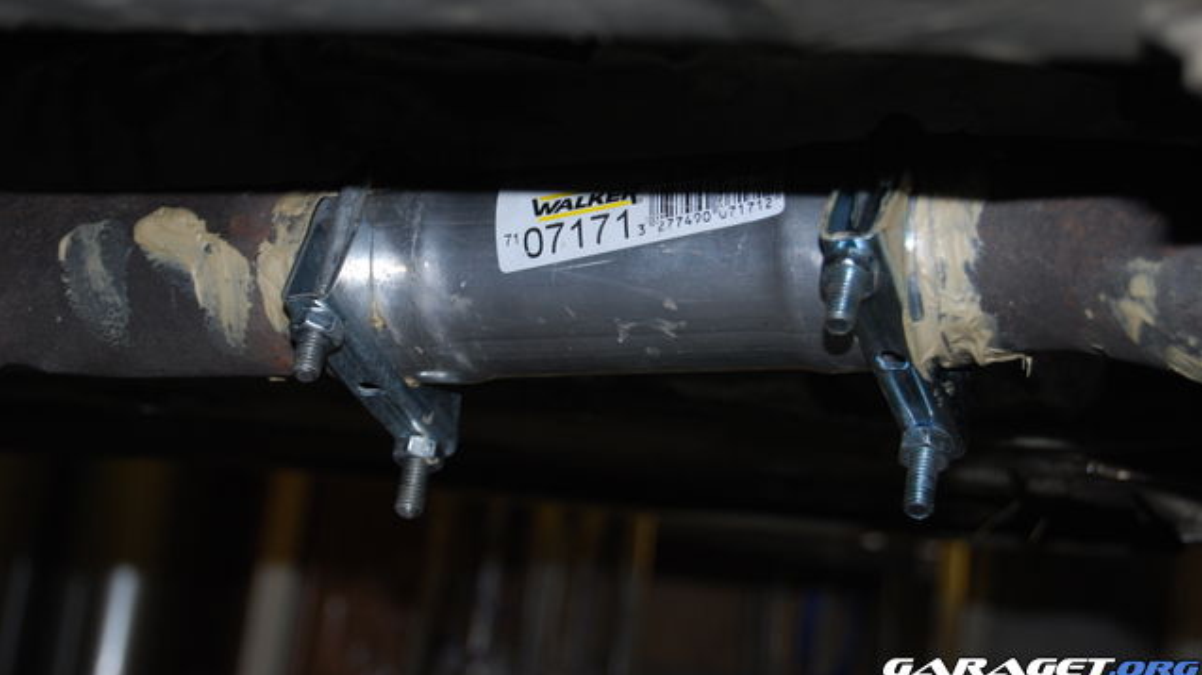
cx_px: 602
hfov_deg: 26.9
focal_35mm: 79
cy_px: 283
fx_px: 2517
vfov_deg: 15.3
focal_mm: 50
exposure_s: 1/60
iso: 200
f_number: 5.6
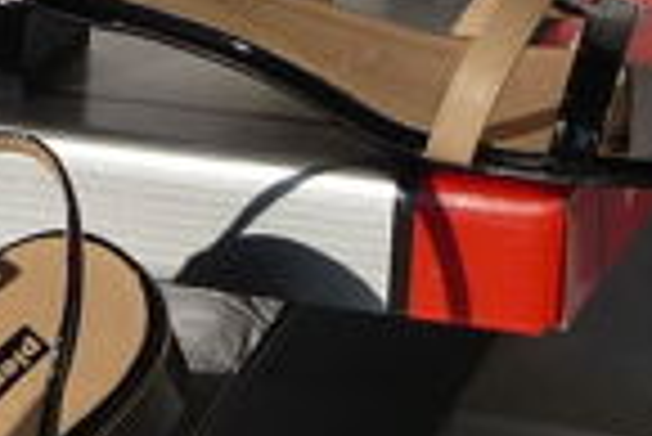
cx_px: 108
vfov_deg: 6.2
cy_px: 427
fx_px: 3988
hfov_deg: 9.3
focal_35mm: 220
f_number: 9
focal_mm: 6.3
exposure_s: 1/400
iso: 100
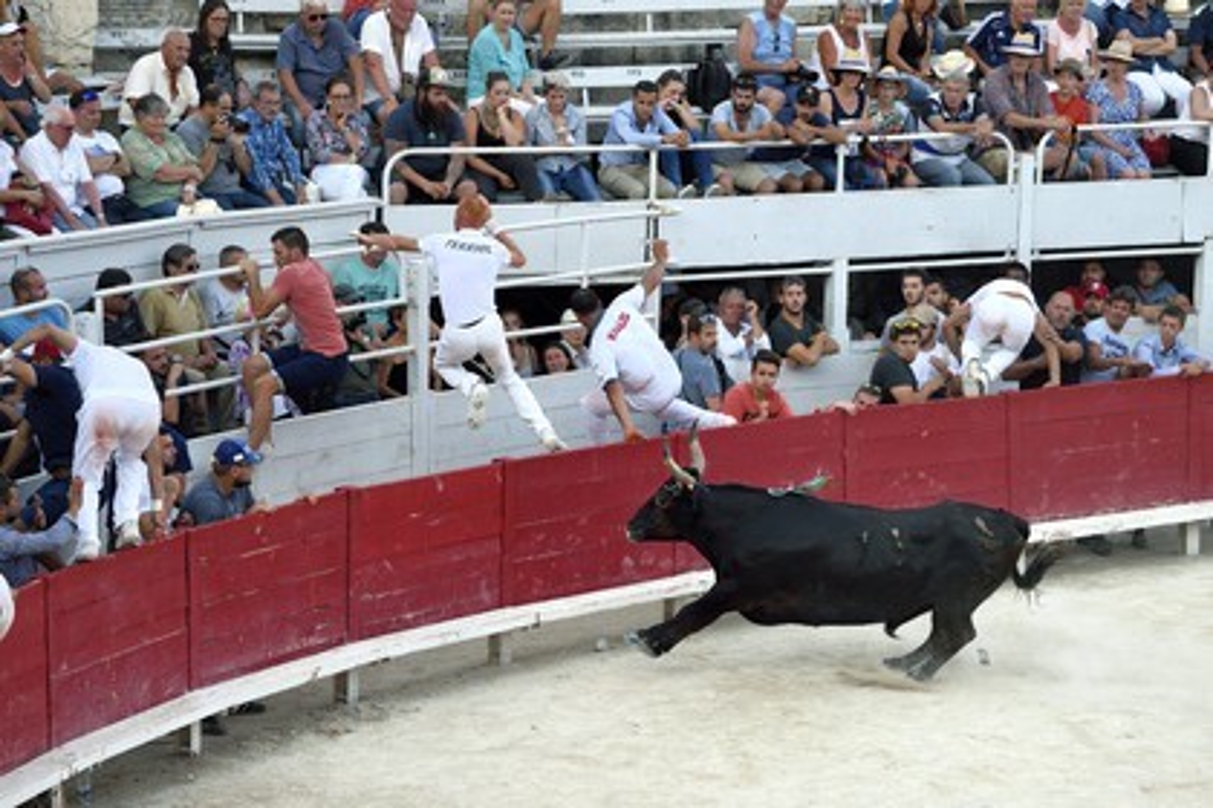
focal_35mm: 120
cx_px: 606
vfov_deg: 11.4
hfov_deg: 17.1
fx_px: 4043
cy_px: 404
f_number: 4
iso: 800
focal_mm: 120
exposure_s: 1/1000
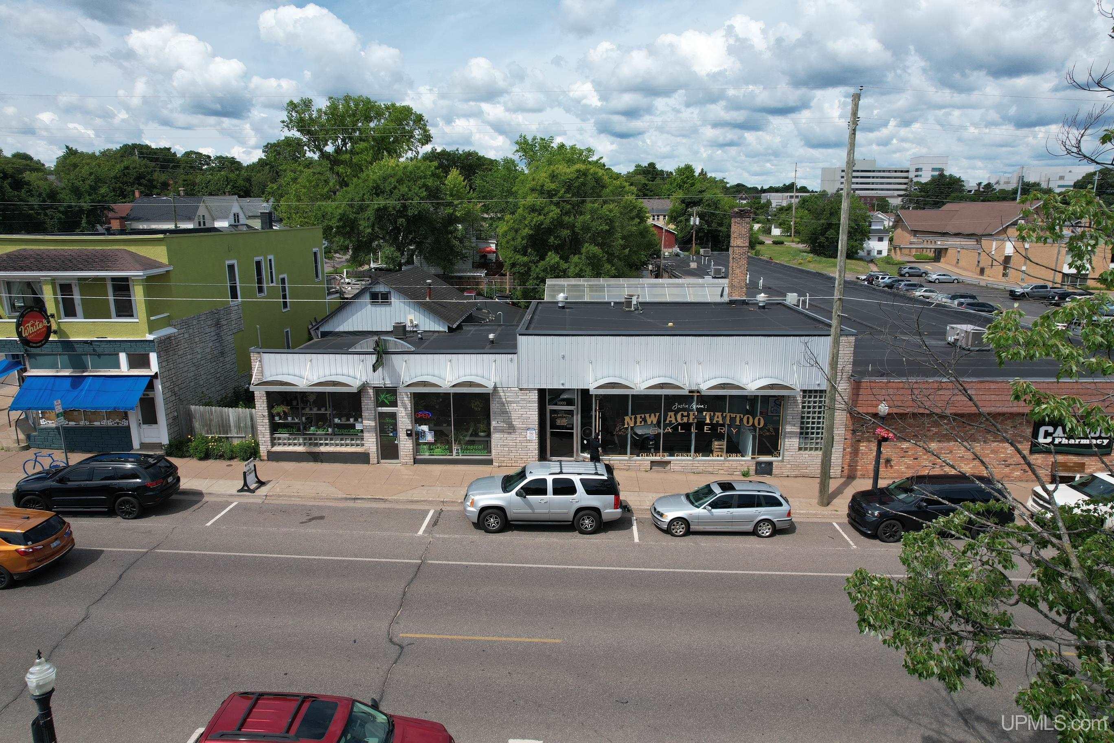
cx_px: 557
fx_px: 681
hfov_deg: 78.6
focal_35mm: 22
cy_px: 372
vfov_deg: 57.2
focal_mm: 8.38
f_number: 2.8
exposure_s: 1/500
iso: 100
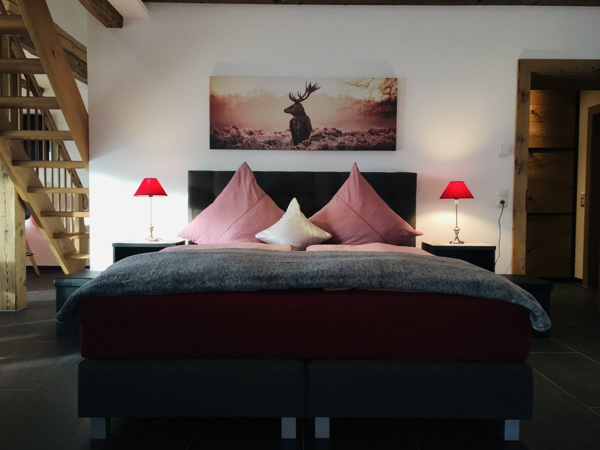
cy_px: 225
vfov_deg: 48.2
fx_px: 503
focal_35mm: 29
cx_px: 300
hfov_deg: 61.7
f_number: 2.2
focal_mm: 4.15
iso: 64
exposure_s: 1/33
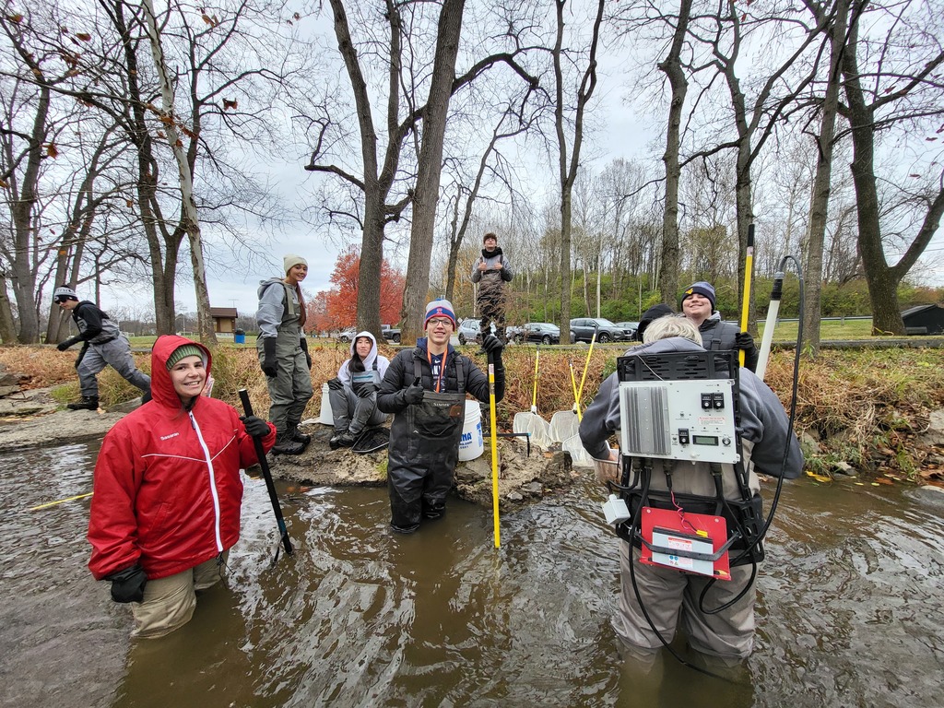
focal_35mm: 13
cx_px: 472
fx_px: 355
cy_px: 354
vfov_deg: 89.9
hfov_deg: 106.2
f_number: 2.2
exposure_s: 1/120
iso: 64
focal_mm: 1.74
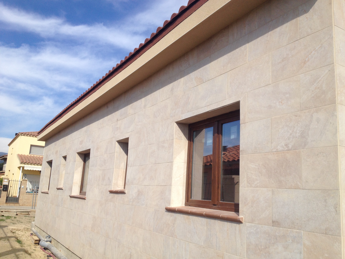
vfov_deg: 40.7
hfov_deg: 52.6
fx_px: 349
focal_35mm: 35
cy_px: 130
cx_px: 172
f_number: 2.4
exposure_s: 1/1842
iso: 50
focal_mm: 4.28
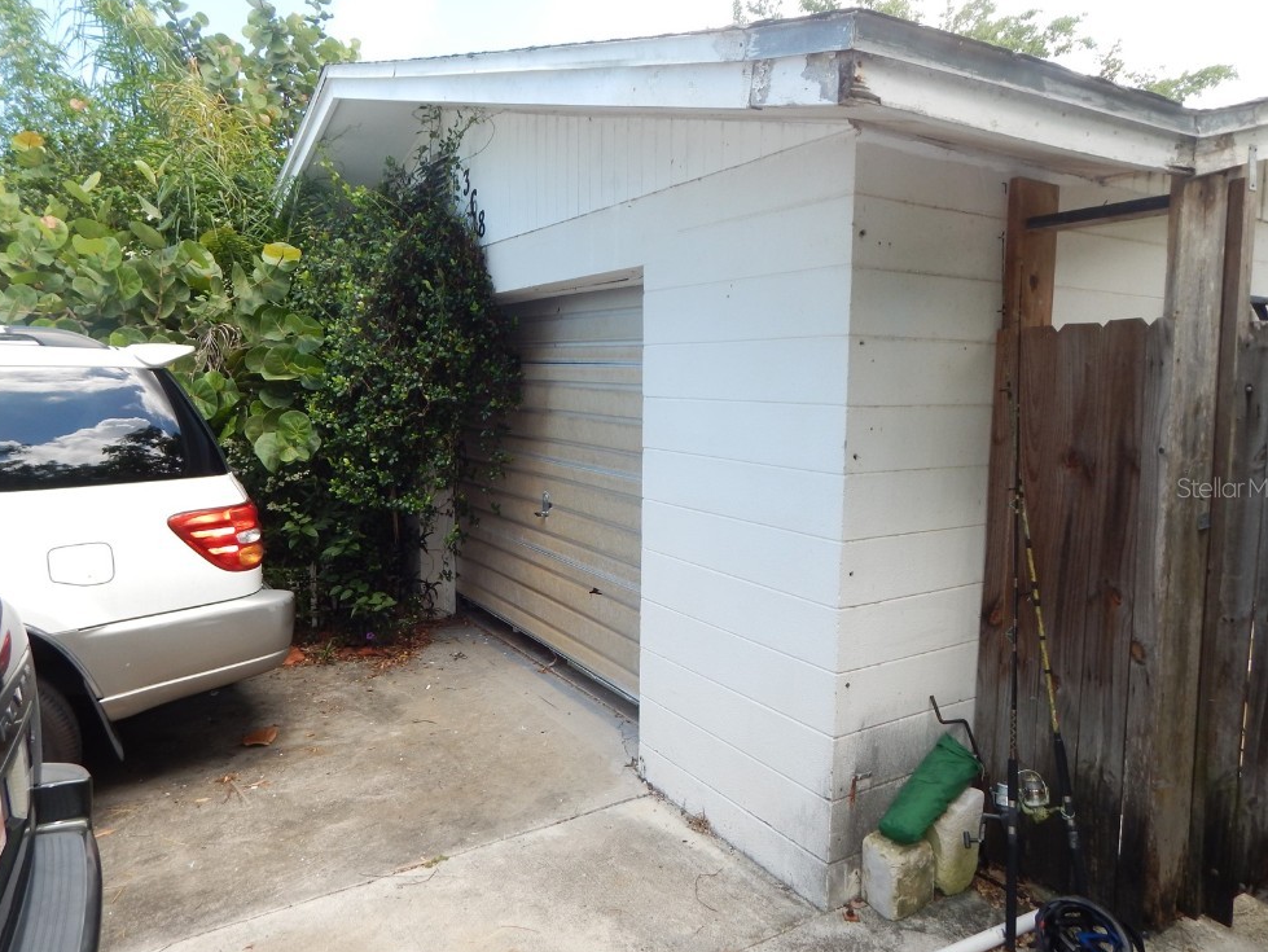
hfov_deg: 73.9
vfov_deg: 58.9
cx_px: 636
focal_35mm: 23
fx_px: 843
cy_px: 487
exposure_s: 1/320
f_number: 3
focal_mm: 4
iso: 125
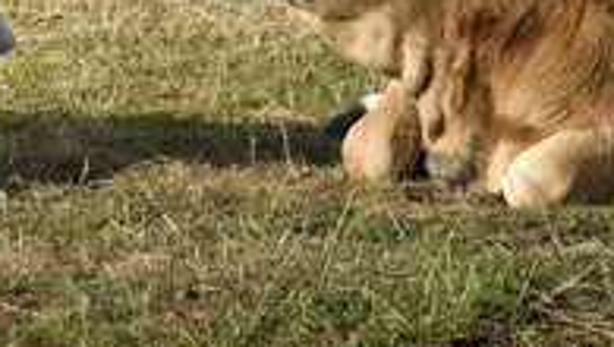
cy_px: -76
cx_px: 271
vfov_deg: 2.9
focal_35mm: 417
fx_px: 6794
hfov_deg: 5.2
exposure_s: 1/250
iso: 200
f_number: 11
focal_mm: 185
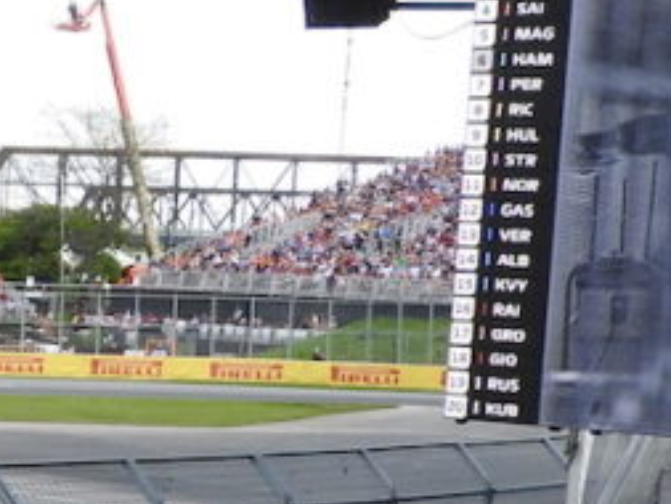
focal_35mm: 162
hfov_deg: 11.1
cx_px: -671
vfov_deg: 9.1
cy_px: 544
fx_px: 3142
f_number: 3.8
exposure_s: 1/400
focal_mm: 7.2
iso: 100
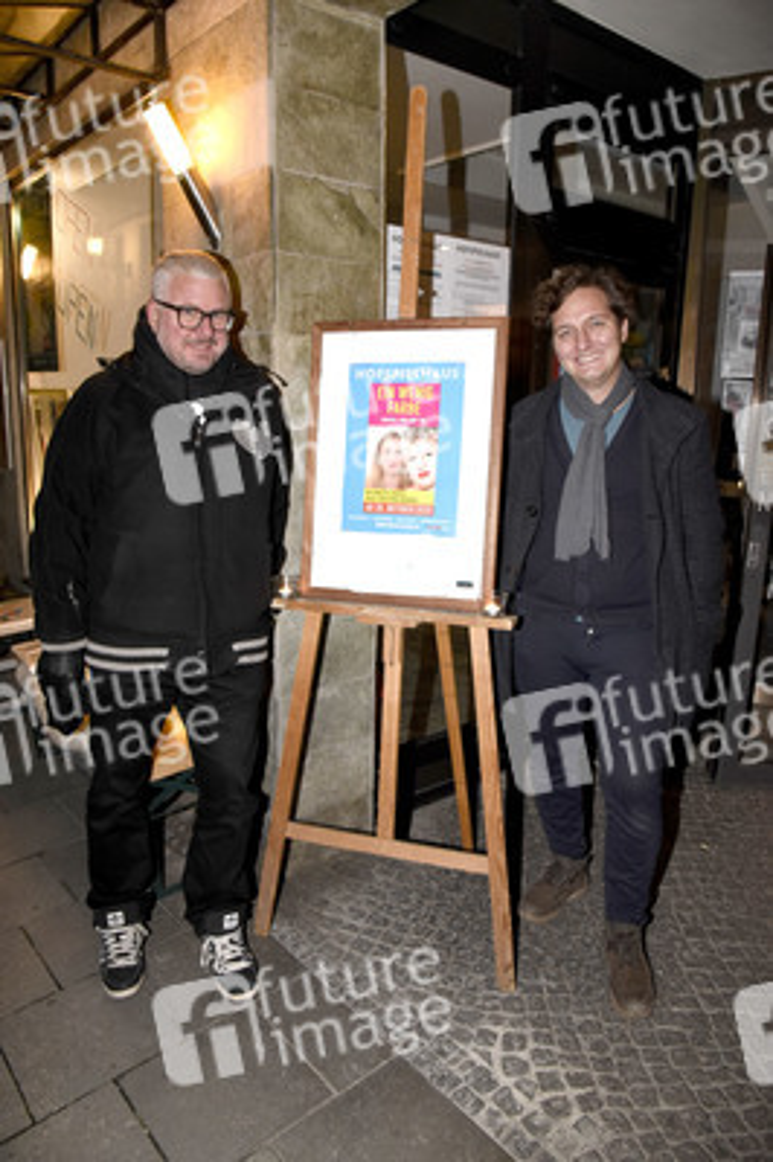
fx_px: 774
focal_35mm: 24
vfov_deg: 73.8
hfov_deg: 53.1
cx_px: 386
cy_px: 581
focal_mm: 24
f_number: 6.3
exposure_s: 1/60
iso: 3200
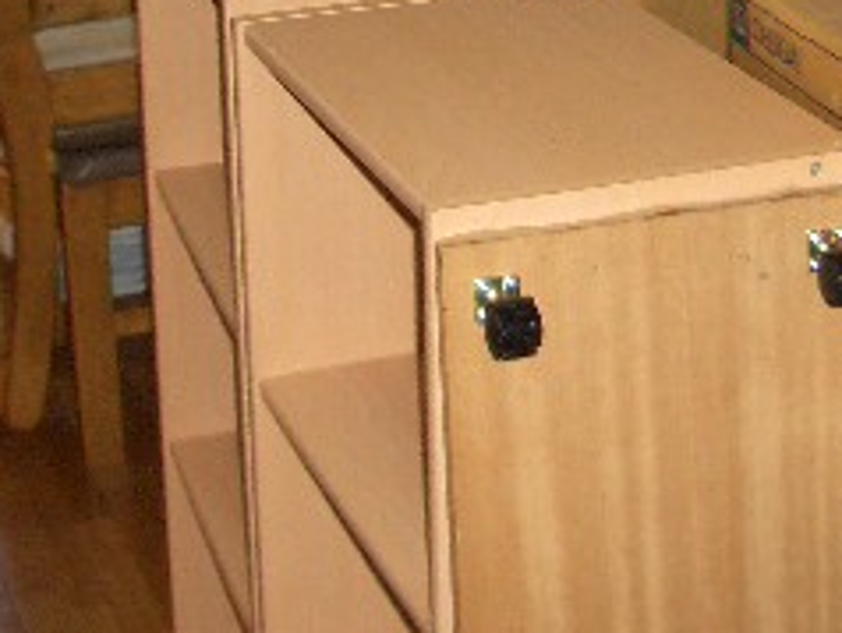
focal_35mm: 94
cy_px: 11
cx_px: 471
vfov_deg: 15.5
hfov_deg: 20.8
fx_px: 2289
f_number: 2.6
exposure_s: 1/60
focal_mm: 5.8
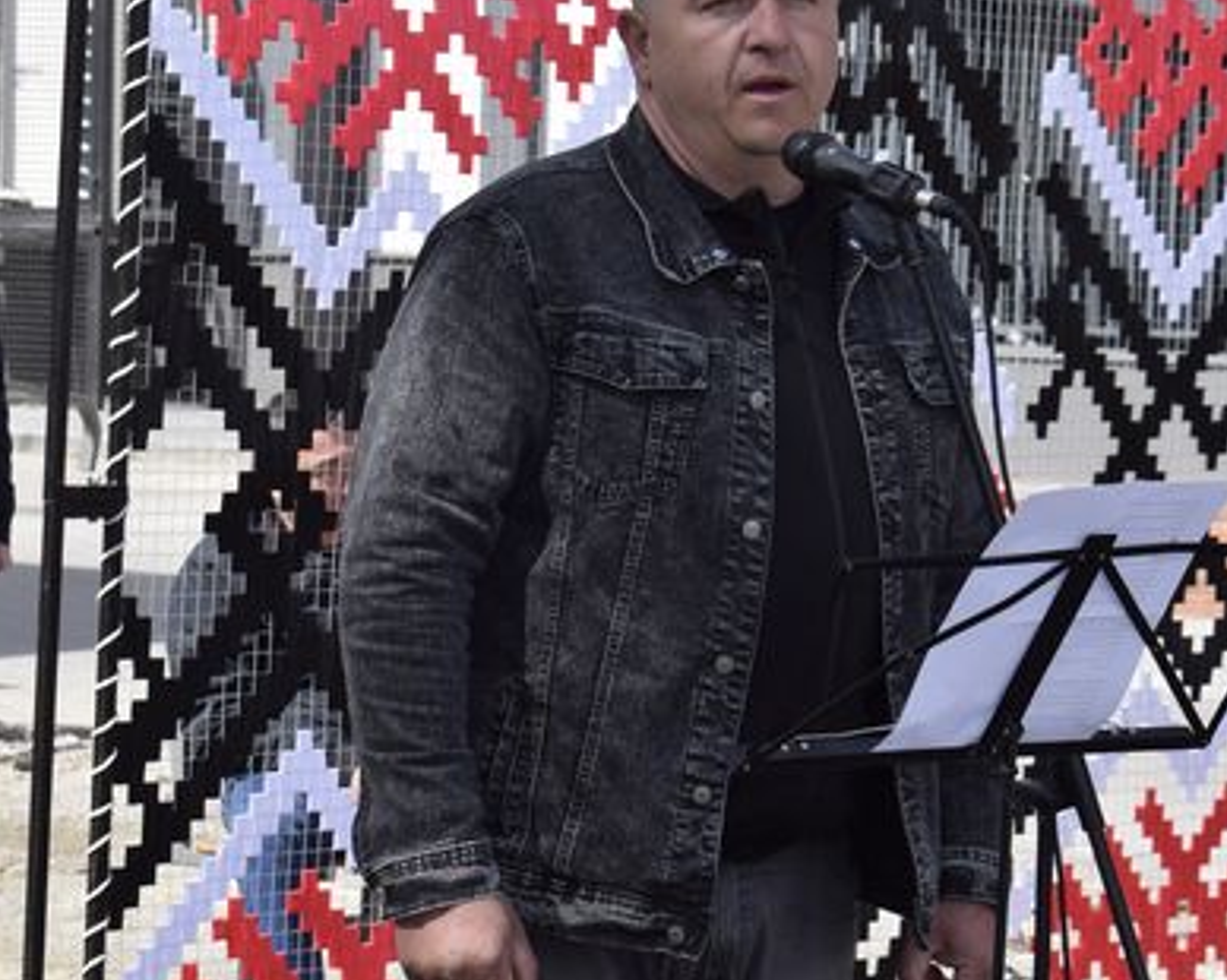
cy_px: 432
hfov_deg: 12.9
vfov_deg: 10.3
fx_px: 5441
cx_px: 724
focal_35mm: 150
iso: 100
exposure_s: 1/200
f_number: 9
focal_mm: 55
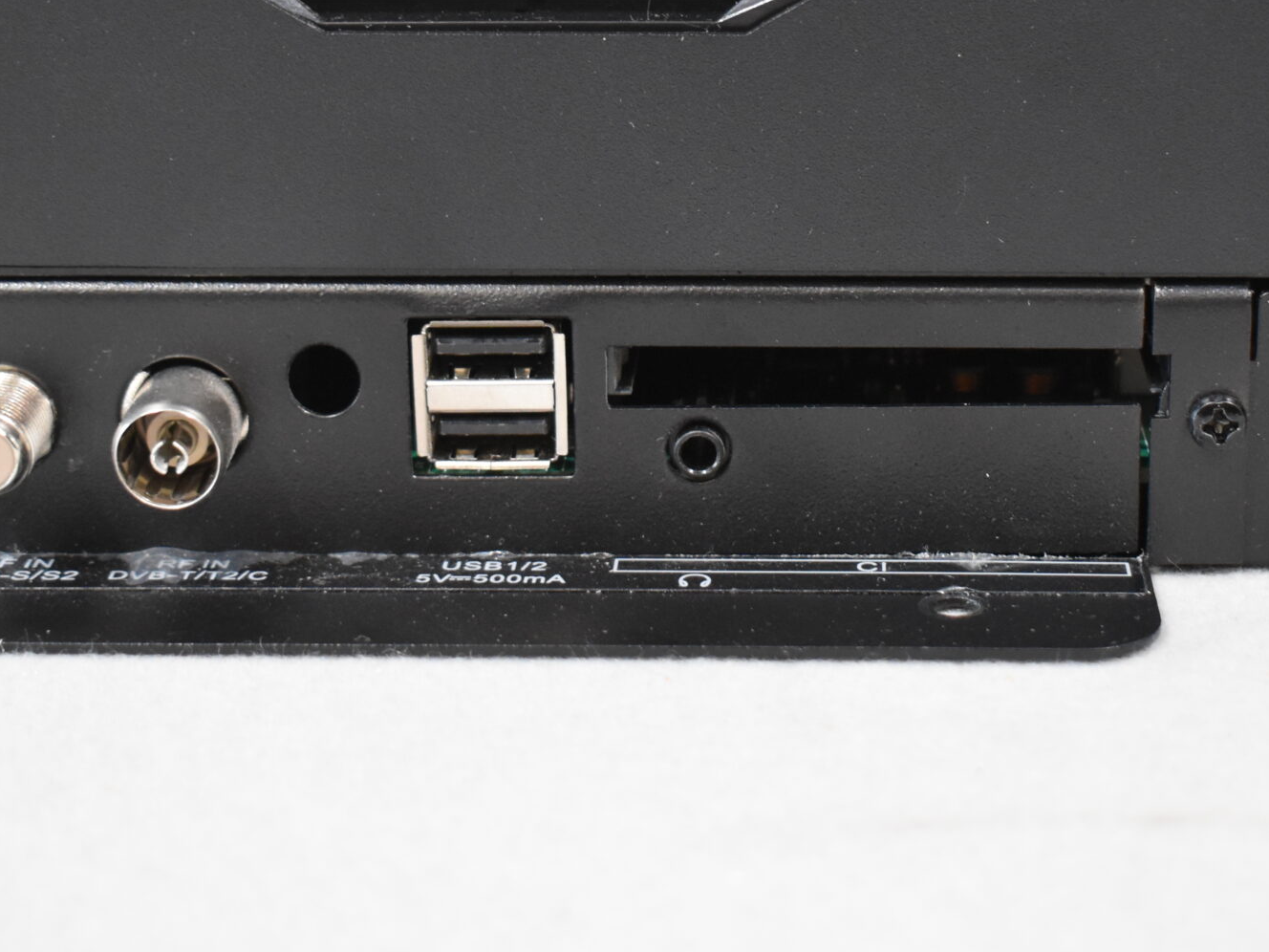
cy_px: 255
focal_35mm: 89
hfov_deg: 22.0
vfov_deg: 16.5
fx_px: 3263
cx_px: 700
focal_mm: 32
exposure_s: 1/125
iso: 1800
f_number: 4.5
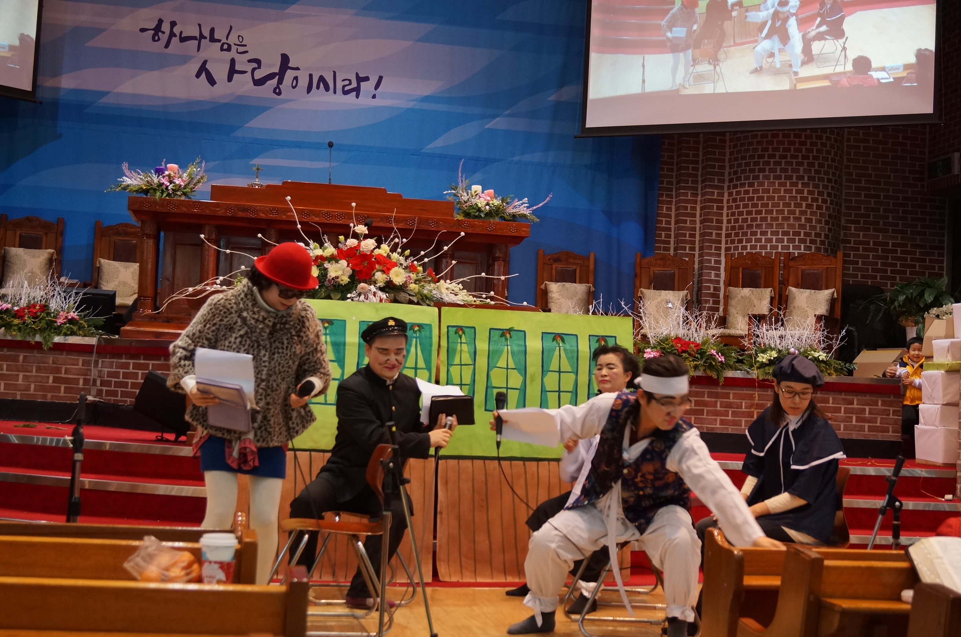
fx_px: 1399
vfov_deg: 25.7
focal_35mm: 52
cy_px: 318
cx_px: 480
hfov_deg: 37.9
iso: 800
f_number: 5
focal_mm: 35
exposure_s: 1/60
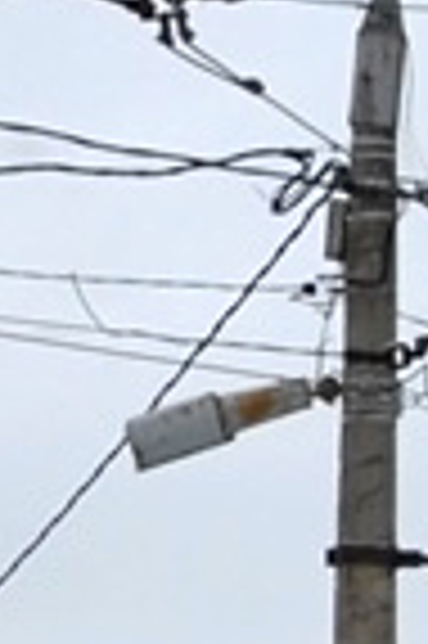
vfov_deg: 5.0
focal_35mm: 412
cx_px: 2203
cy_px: 1103
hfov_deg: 3.1
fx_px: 7365
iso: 320
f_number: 5.6
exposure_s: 1/250
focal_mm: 28
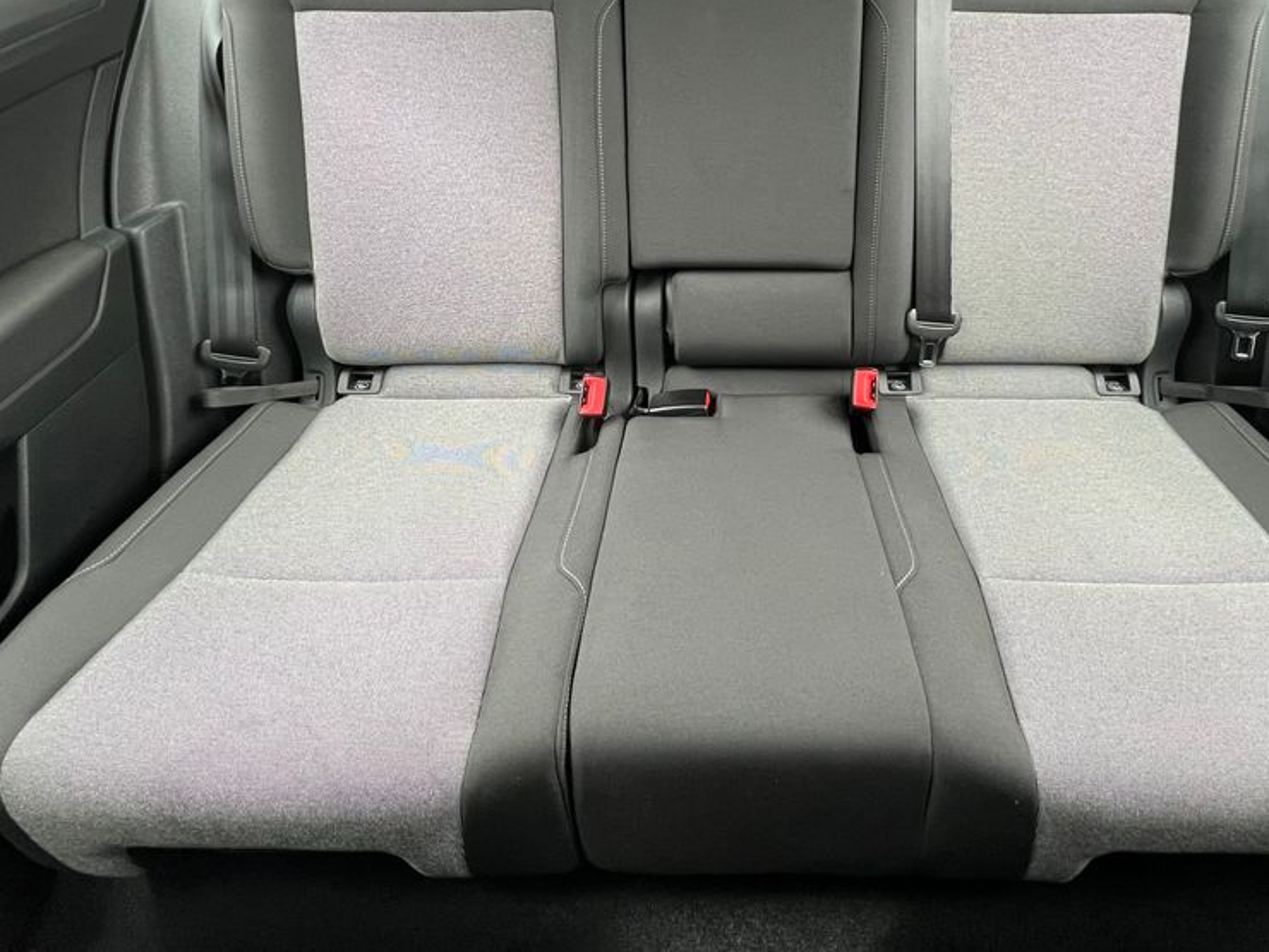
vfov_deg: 69.0
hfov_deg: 87.2
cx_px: 727
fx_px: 660
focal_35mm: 18
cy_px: 295
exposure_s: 1/71
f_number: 1.8
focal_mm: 1.57
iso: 250
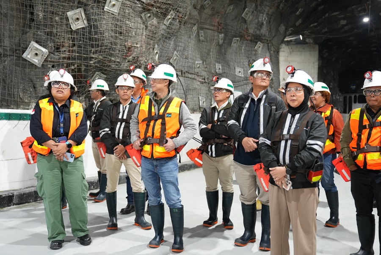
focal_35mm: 39
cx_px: 190
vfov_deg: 34.2
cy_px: 128
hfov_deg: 49.5
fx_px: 413
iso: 1600
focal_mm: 39
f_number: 3.2
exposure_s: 1/60
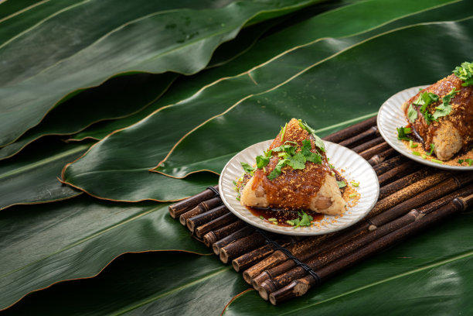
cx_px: 236
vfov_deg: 16.3
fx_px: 1104
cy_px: 158
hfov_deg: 24.2
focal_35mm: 84
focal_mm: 84
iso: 100
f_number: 9
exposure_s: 1/125
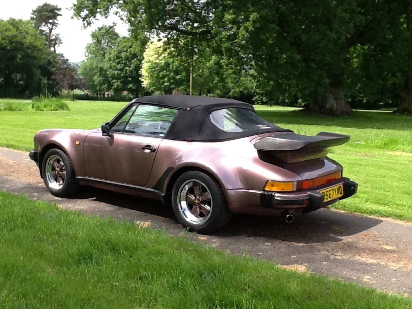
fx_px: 524
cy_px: 154
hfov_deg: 42.9
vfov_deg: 32.9
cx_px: 206
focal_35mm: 44
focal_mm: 2.03
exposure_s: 1/495
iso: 40
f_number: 2.4
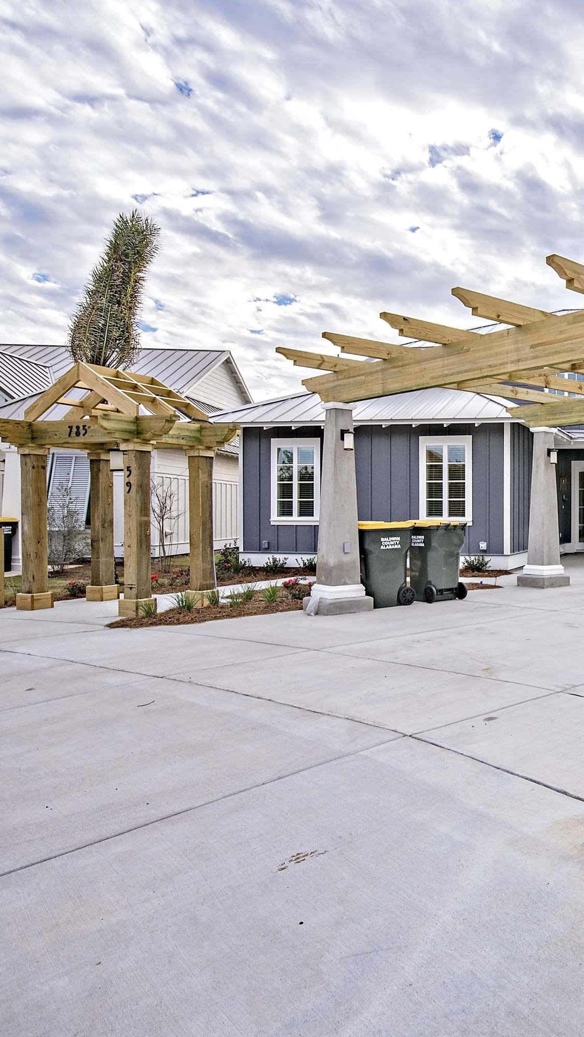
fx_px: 661
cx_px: 595
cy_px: 524
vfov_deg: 76.3
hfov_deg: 41.0
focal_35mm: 24
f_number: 16
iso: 250
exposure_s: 1/160
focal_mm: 15
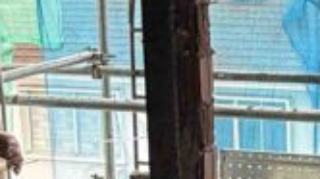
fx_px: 797
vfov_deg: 12.8
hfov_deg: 21.3
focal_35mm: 94
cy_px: 50
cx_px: 368
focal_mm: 2.22
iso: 50
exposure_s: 1/150
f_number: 2.2
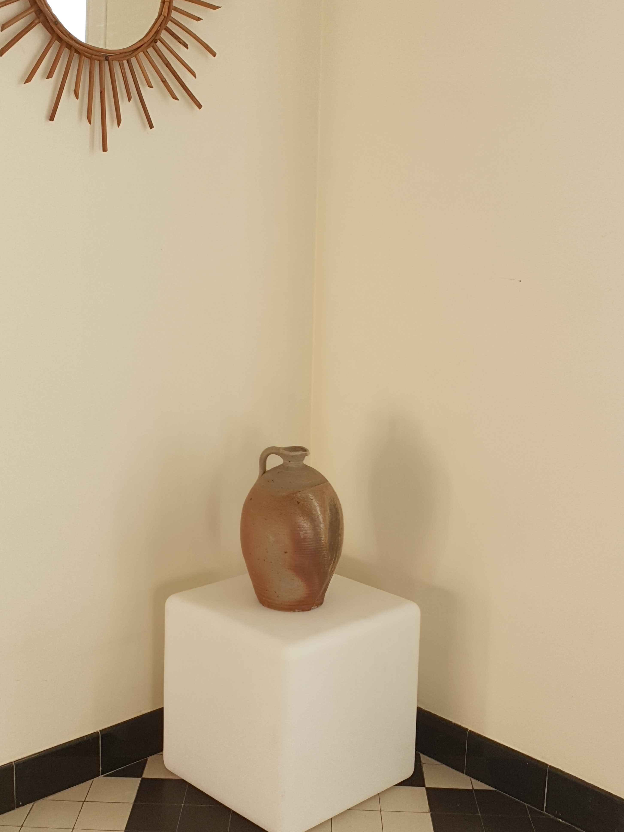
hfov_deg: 51.3
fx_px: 649
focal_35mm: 27
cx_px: 307
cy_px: 414
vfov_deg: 65.3
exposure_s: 1/120
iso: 80
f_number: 2.4
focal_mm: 4.32
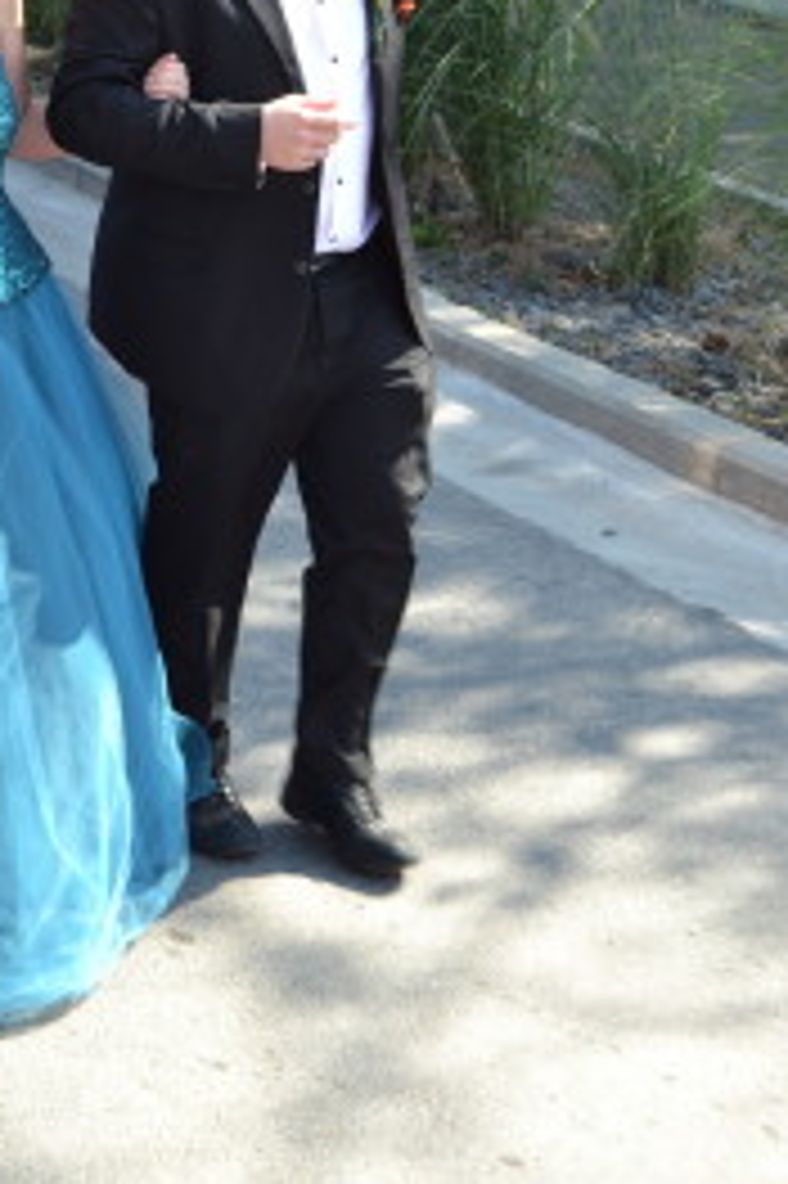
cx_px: 149
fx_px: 3057
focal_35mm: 93
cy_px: 297
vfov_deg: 21.7
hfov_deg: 14.6
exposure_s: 1/125
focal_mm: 34
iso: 140
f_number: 5.6
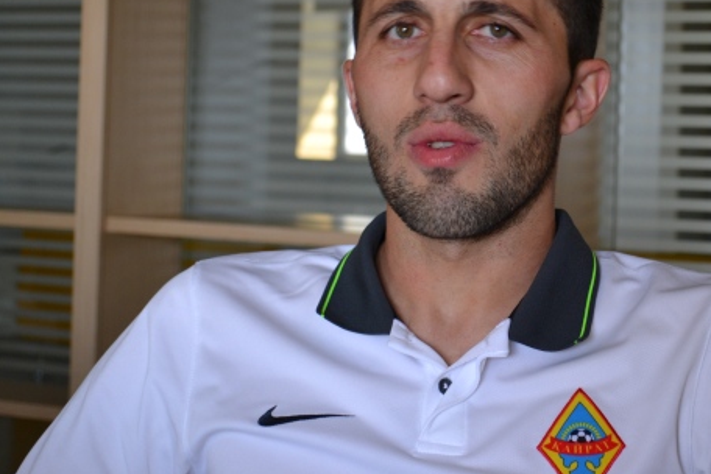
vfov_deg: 17.2
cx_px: 409
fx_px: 1560
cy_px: 167
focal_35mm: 79
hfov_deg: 25.6
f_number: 5.3
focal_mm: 40
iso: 400
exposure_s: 1/20
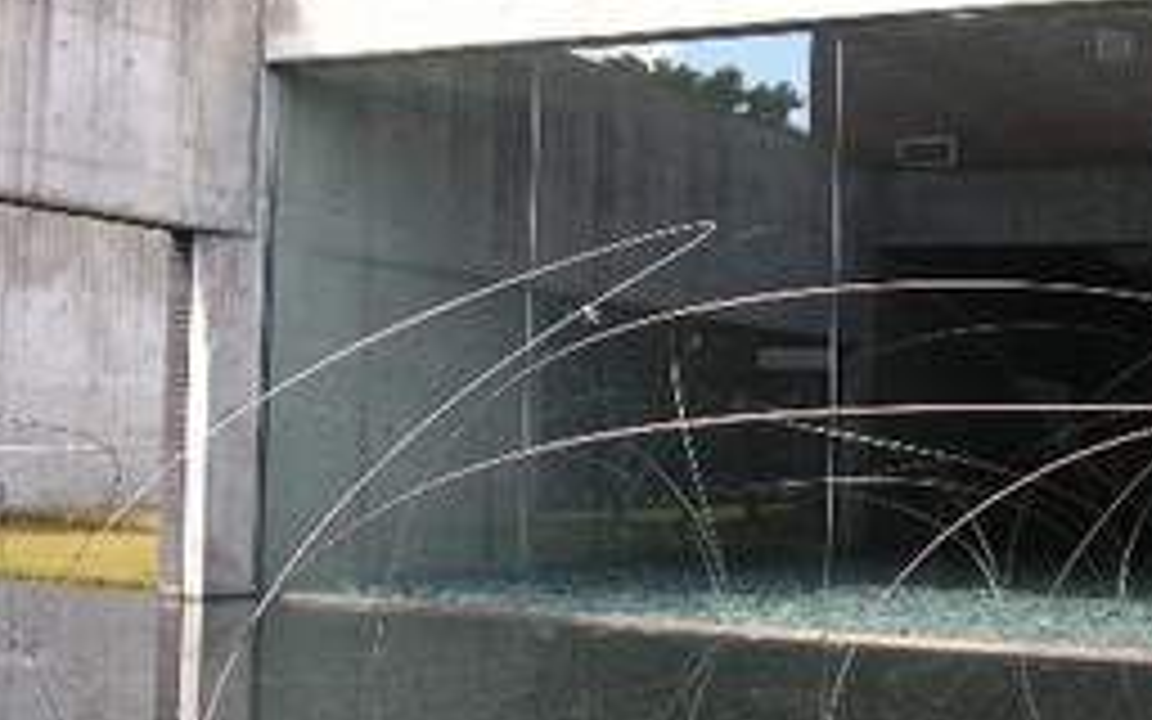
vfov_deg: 20.0
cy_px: 364
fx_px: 2041
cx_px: 648
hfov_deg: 31.5
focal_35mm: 65
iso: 50
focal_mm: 5.8
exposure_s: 1/153
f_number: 2.8
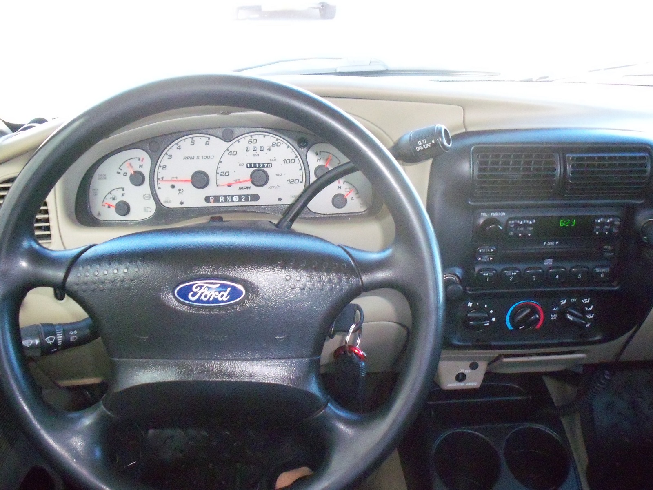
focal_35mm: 38
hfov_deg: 49.0
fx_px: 717
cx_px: 326
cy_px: 245
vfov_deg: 37.7
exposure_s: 1/125
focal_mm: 6.3
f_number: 3.5
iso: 800
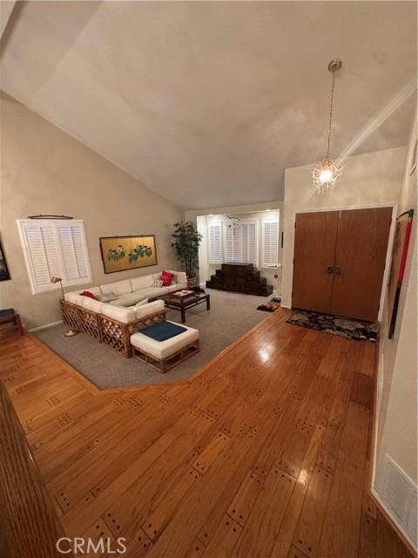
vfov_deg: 102.1
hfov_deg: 85.7
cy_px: 279
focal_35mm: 14
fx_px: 225
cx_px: 209
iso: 640
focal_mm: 2.22
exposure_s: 1/60
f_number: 2.2
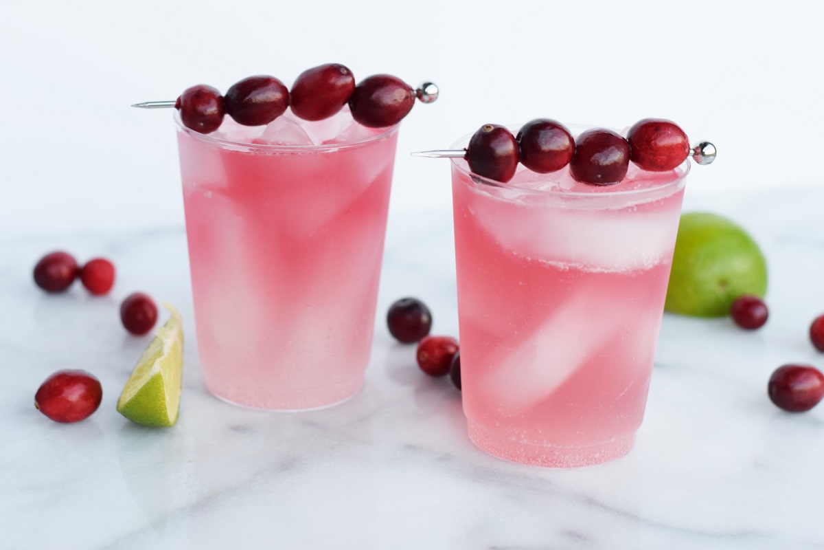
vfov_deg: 18.2
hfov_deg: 27.0
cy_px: 275
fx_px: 1717
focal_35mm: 75
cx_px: 412
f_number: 4
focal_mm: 50
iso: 450
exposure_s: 1/60
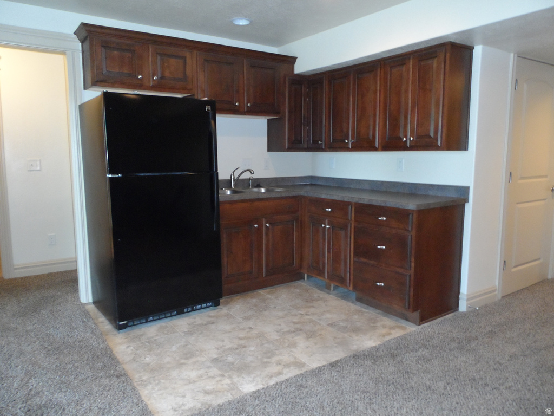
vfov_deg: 56.8
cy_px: 208
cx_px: 277
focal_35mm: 24
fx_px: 384
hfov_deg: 71.6
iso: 400
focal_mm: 4
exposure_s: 1/30
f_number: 3.2
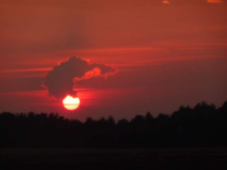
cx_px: 114
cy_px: 85
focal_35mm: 280
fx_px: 1836
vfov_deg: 5.3
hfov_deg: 7.1
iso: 100
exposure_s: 1/125
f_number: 4.9
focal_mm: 47
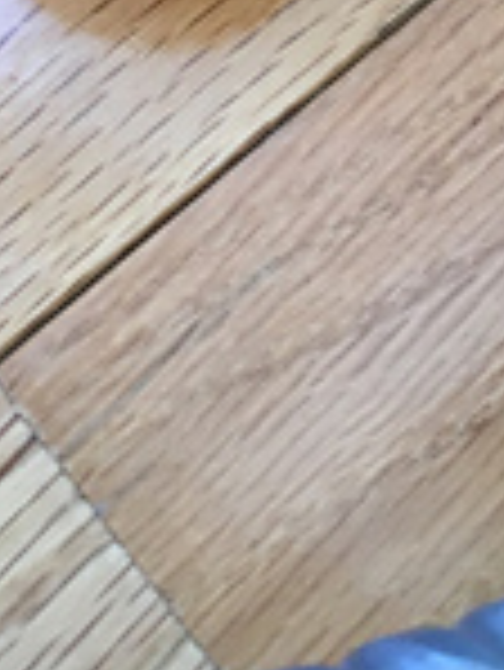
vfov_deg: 18.0
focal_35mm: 97
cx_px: 20
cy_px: -346
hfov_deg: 15.0
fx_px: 1880
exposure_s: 1/30
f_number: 2.2
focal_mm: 4.15
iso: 40
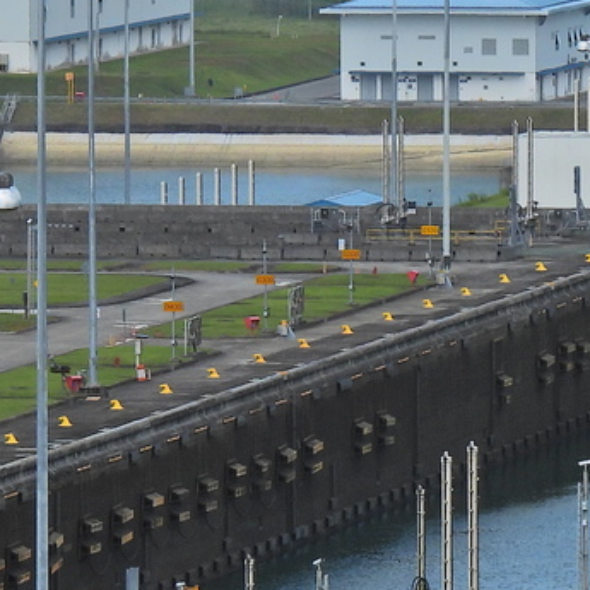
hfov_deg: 2.7
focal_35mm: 655
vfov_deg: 2.7
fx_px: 12631
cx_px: 352
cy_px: 440
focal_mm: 35.7
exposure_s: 1/1000
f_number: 4.5
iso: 100
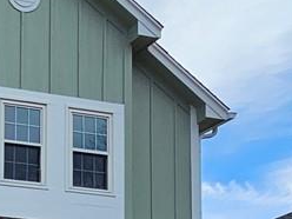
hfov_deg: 20.8
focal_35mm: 84
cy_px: 360
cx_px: -108
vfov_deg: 15.7
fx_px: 709
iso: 50
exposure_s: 1/2210
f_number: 2.2
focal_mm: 2.2
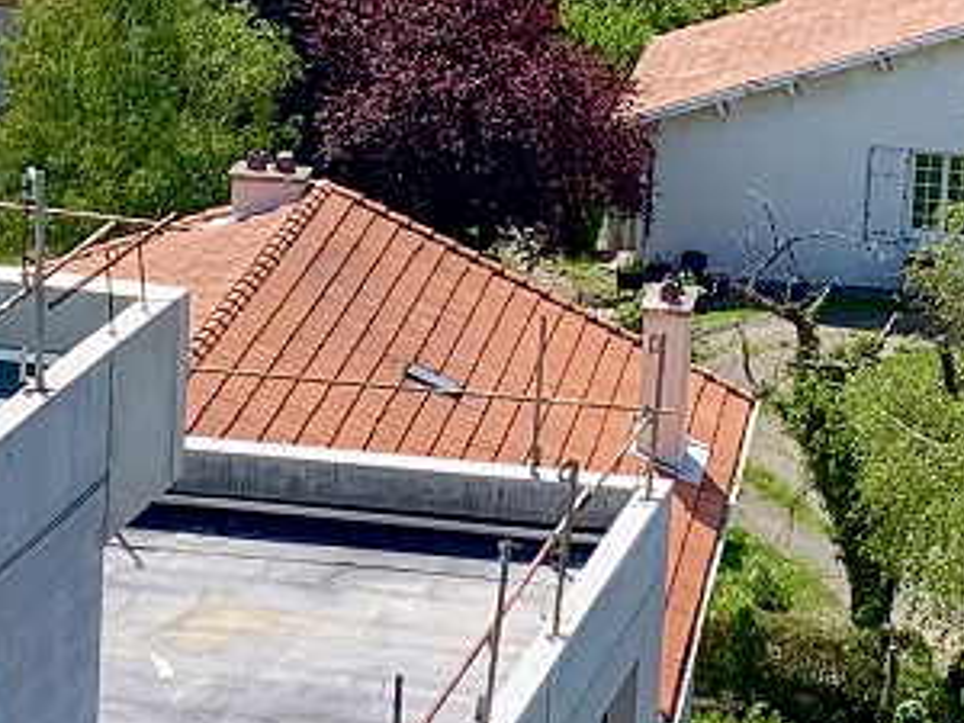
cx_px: 684
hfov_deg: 15.1
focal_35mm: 130
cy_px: -24
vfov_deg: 11.3
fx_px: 3620
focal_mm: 4.25
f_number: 1.8
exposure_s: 1/1916
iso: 25
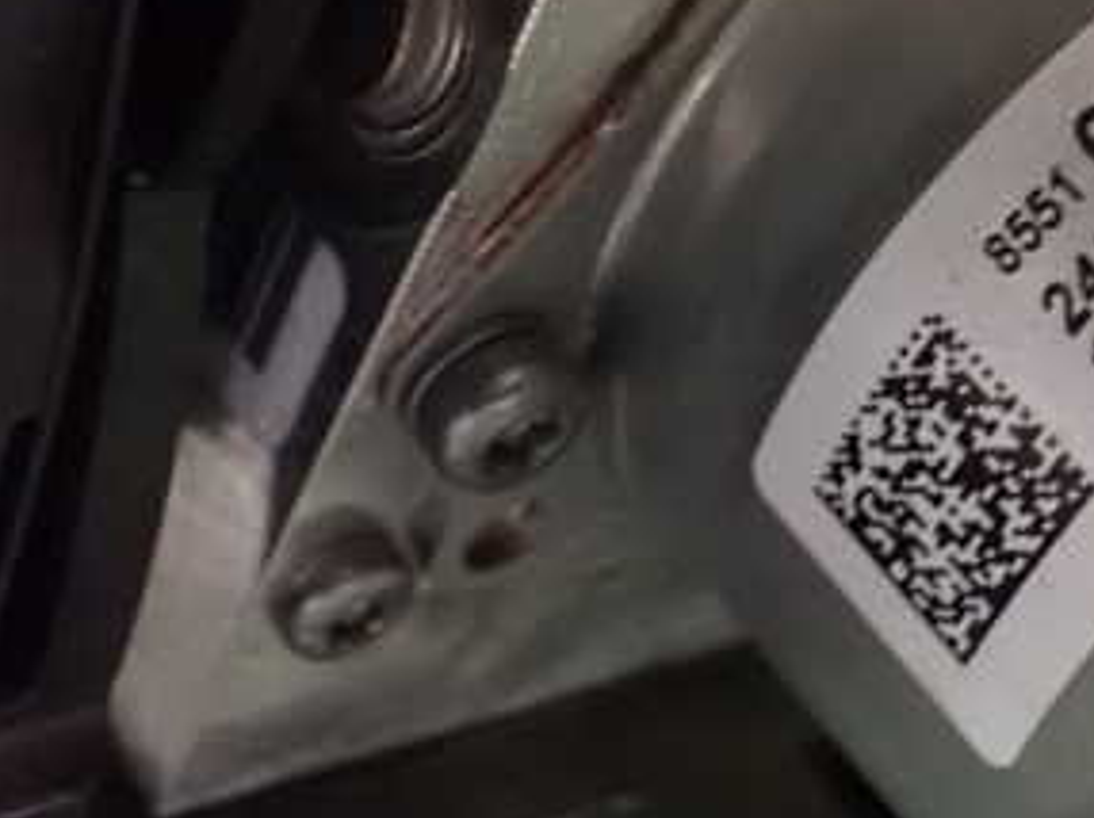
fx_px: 1989
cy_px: 317
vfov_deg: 23.2
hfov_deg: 29.3
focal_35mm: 63
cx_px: 1010
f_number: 2.3
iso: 1600
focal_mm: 5.4
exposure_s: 1/20
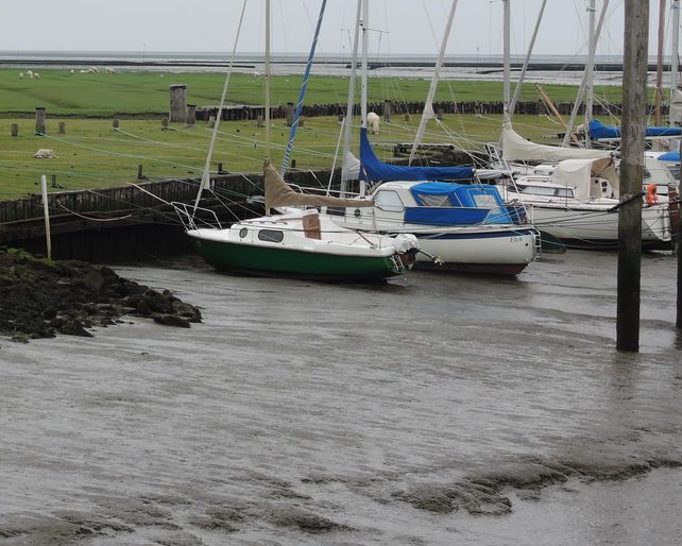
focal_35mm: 155
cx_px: 136
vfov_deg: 10.0
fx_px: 3130
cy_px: 143
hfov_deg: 12.4
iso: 80
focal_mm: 18.2
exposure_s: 1/100
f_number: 5.6
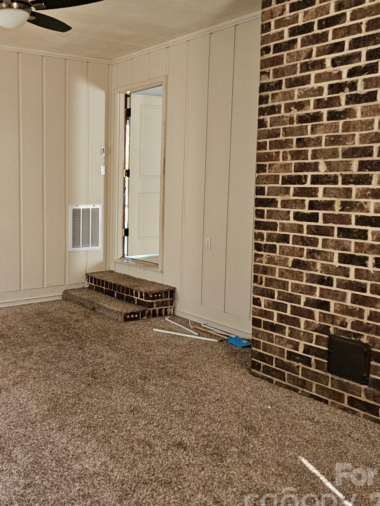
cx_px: 67
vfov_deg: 51.3
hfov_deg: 37.9
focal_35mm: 36
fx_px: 527
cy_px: 239
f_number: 1.7
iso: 400
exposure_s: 1/120
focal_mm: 6.3
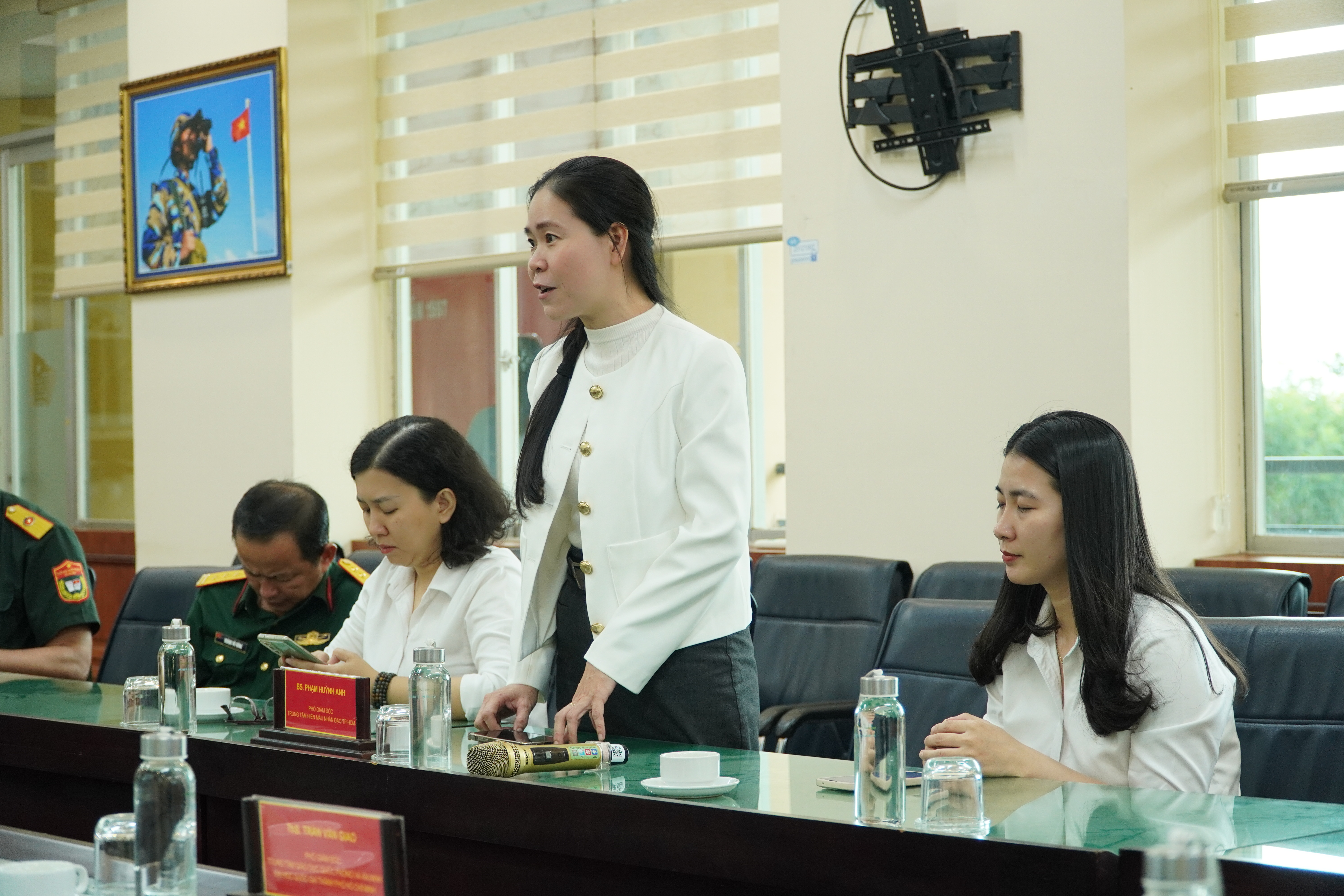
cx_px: 672
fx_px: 2576
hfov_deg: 29.2
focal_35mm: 69
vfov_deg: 19.7
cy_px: 448
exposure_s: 1/80
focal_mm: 46
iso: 800
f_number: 4
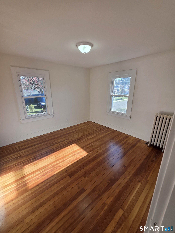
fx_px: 88
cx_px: 88
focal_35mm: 13
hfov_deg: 89.9
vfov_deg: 106.2
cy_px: 116
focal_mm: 2.2
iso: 20
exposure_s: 1/120
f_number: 1.9
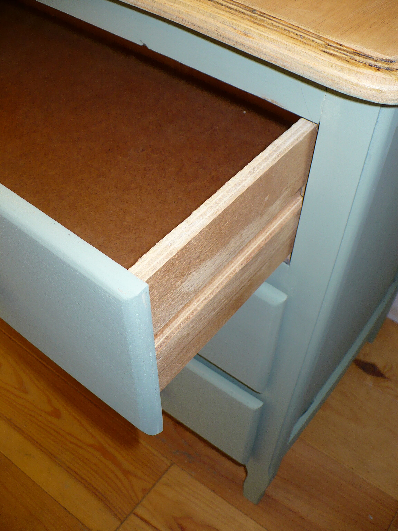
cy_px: 266
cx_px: 199
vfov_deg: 50.1
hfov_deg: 38.7
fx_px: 567
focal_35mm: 37
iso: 100
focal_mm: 6.1
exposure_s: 1/30
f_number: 2.8
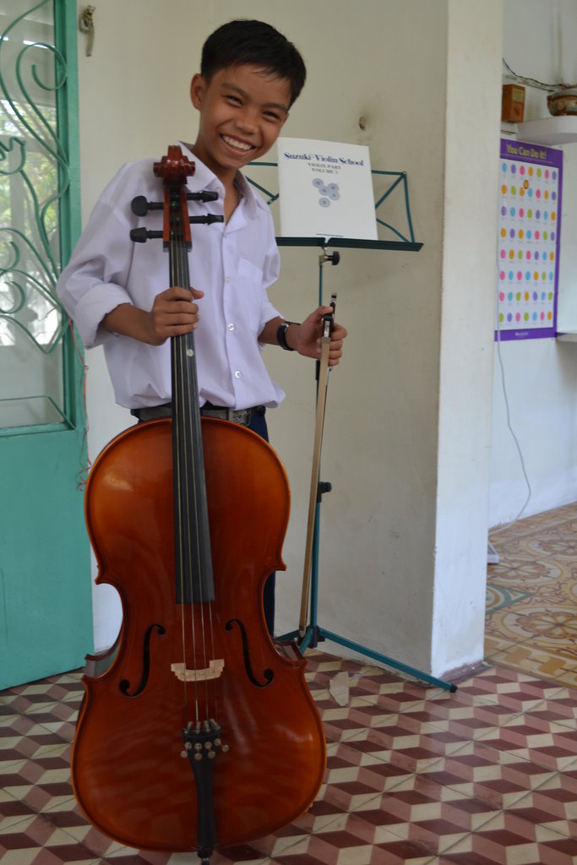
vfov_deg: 49.5
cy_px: 432
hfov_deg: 34.2
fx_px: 937
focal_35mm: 39
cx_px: 288
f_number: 4.2
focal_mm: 26
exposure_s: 1/40
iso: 400
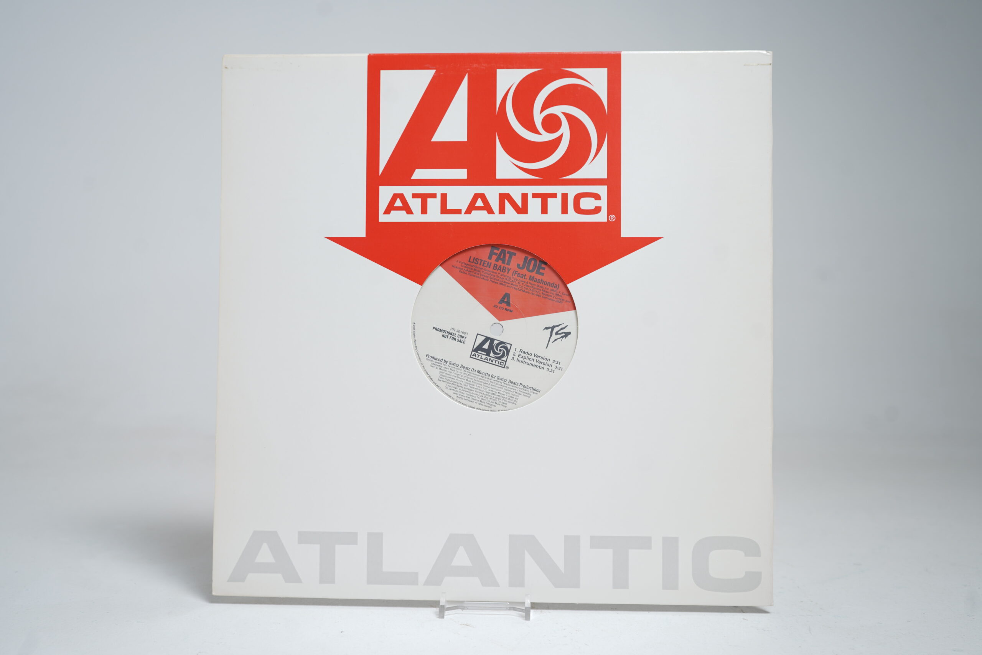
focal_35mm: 33
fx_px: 900
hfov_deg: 57.2
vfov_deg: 40.0
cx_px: 491
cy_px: 328
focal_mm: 33
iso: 64
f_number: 5
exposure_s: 1/8
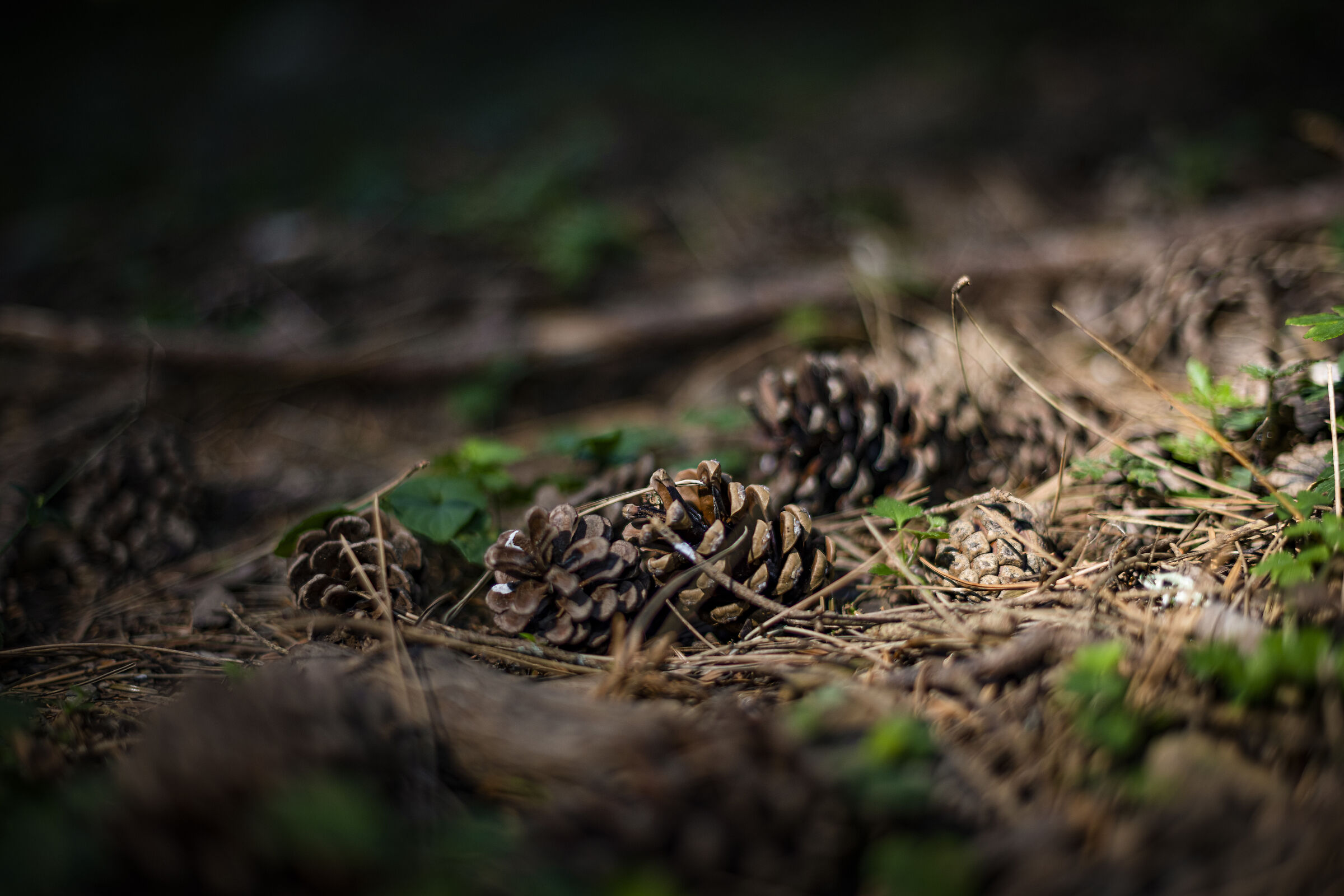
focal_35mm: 50
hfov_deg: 39.6
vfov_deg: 27.0
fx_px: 1867
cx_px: 672
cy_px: 448
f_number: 1.4
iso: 160
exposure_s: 1/1250
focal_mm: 50
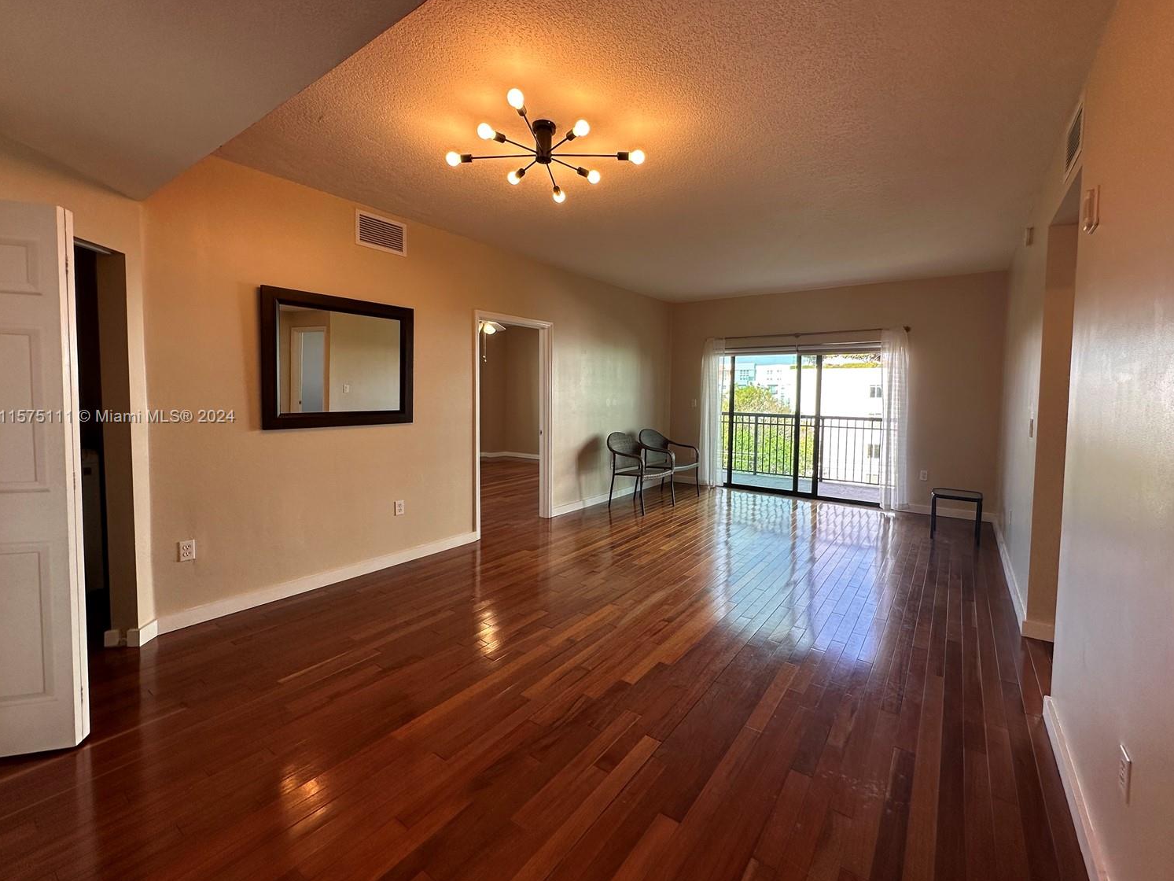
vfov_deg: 81.7
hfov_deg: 98.1
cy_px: 418
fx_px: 509
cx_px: 613
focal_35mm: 15
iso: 40
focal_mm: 2.22
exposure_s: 1/205
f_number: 2.2
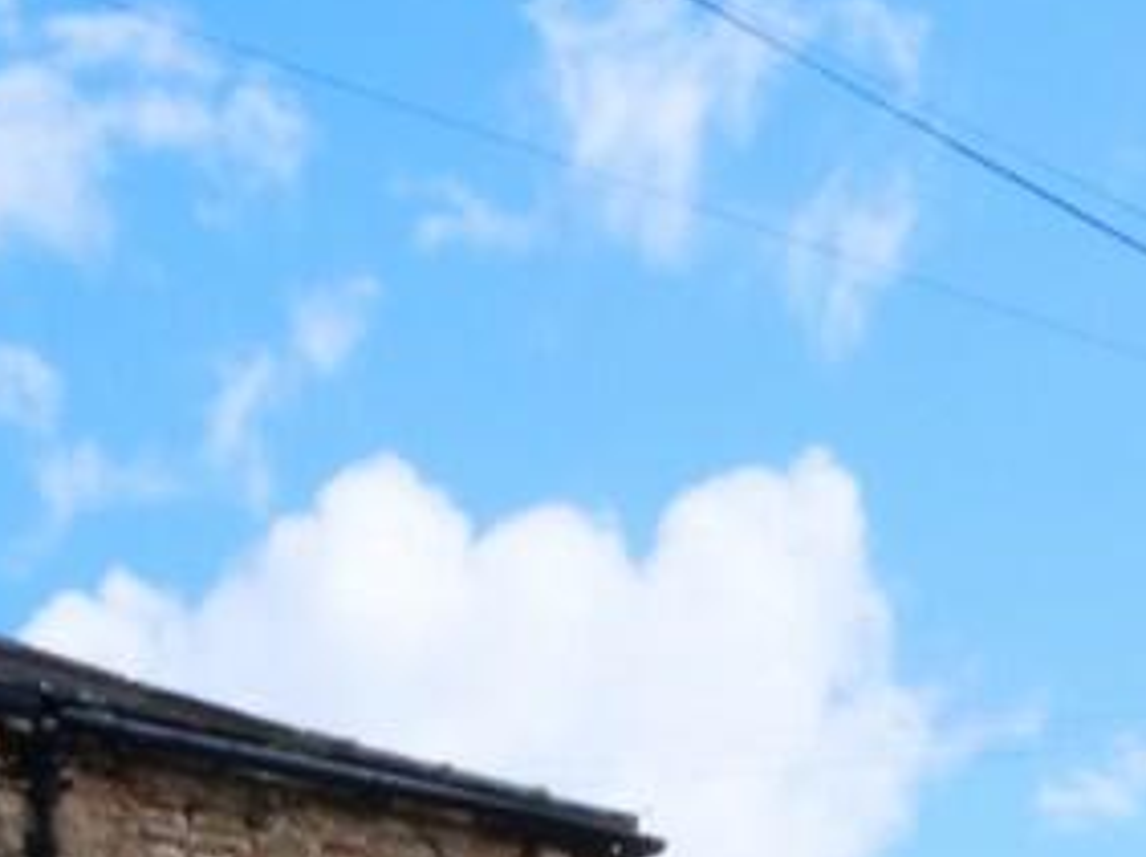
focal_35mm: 109
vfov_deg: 12.7
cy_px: 1401
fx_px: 3605
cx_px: -382
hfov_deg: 16.9
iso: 320
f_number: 22
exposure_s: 1/60
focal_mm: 15
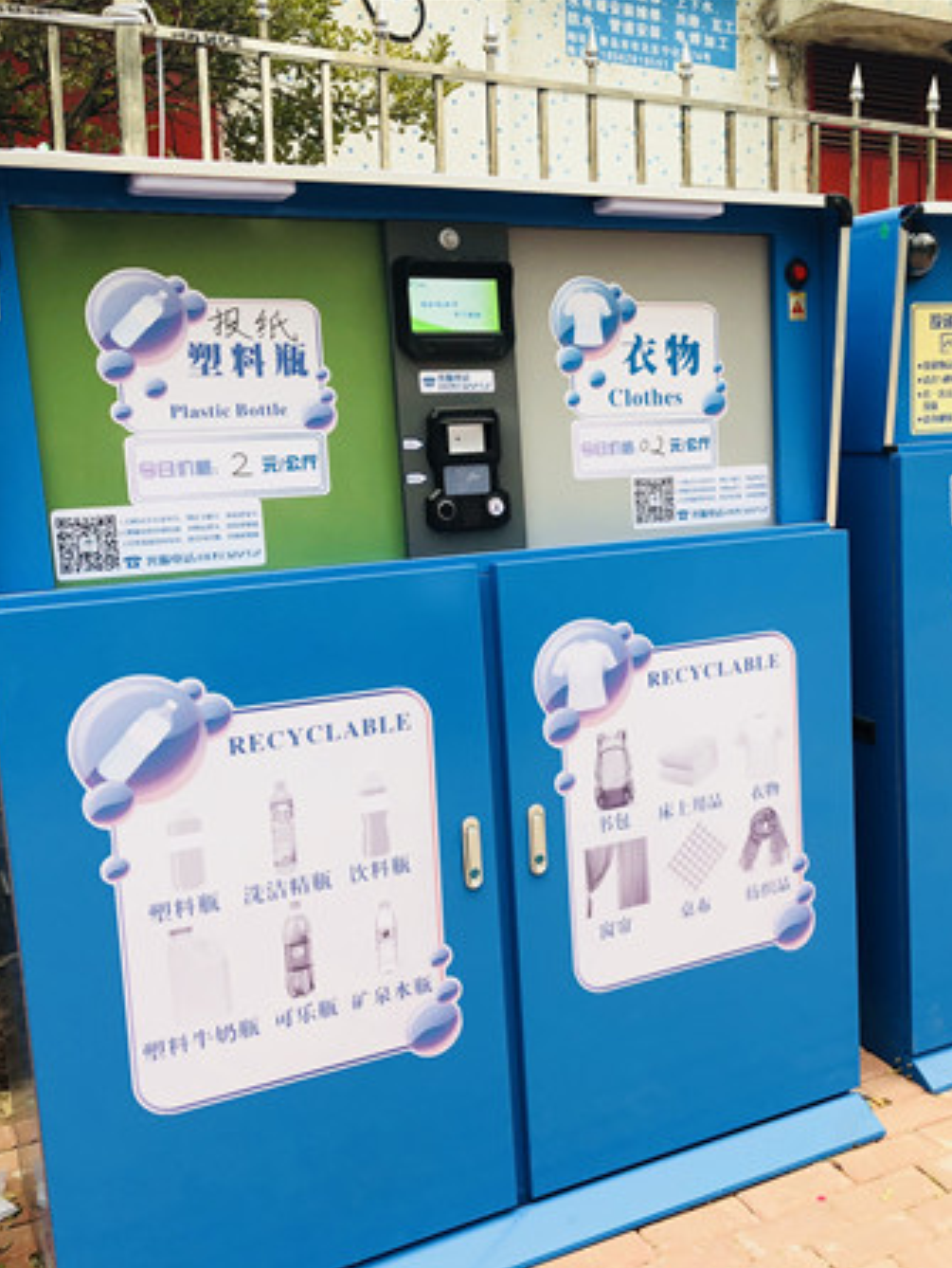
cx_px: 705
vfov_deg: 47.8
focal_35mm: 39
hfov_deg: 36.1
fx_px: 1429
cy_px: 634
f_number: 1.8
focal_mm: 3.99
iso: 20
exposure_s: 1/100
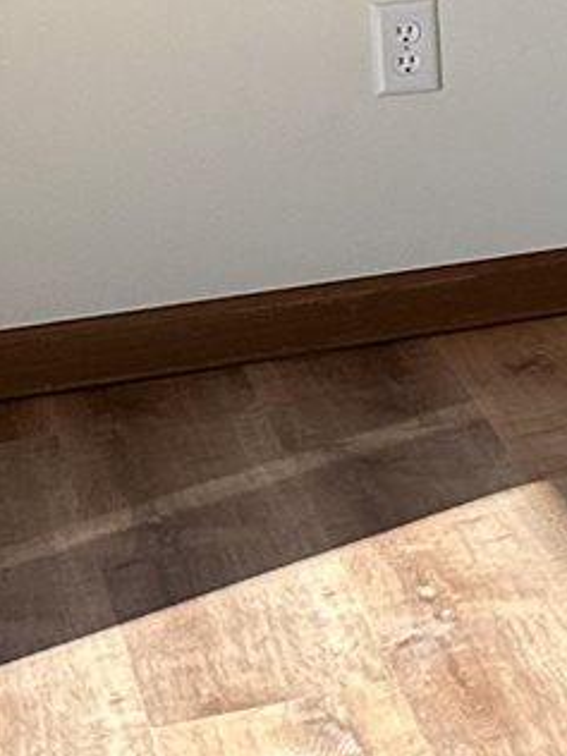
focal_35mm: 175
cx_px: 2024
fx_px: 3822
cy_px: -349
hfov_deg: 7.0
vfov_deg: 10.9
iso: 80
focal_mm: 6.86
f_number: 1.78
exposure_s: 1/242
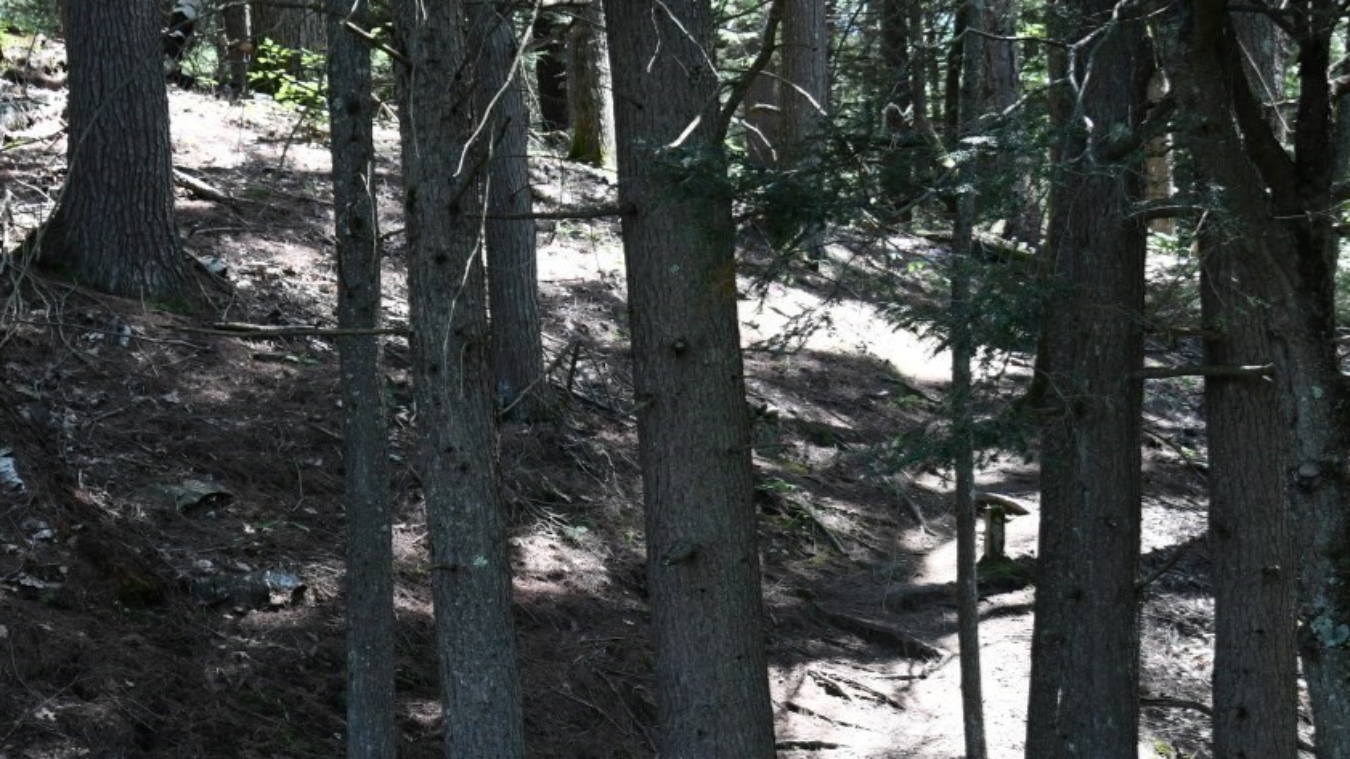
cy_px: 605
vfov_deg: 13.4
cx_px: 624
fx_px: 3222
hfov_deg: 23.7
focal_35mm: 90
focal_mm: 35
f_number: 8
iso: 1600
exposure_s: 1/200
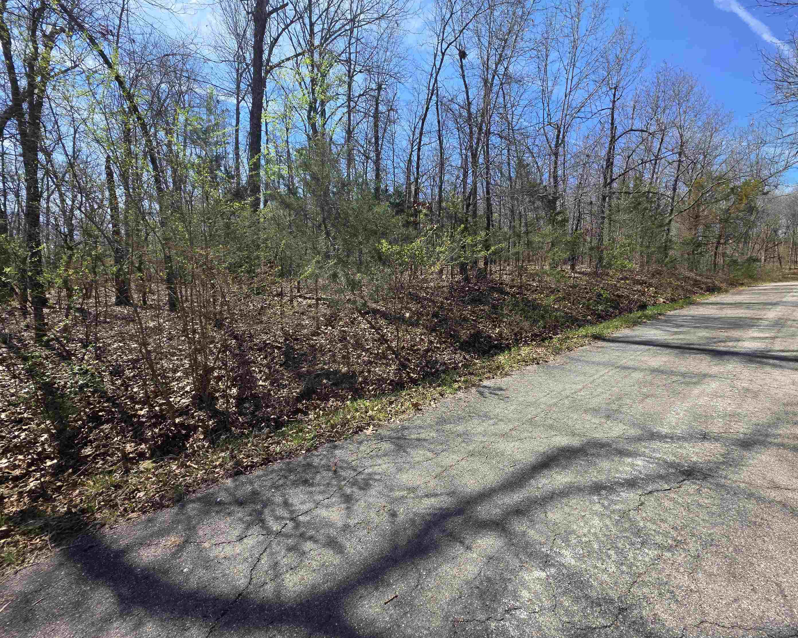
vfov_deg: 88.0
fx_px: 331
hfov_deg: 100.7
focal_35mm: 14
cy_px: 319
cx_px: 413
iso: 80
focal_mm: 2.2
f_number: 1.9
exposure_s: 1/2000
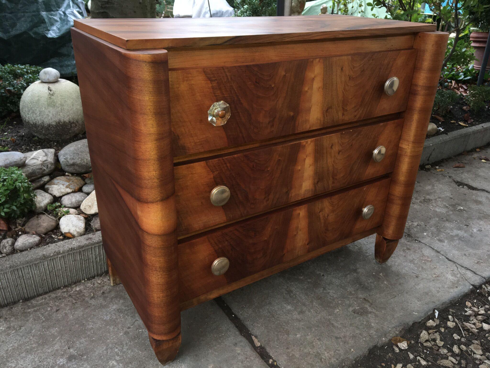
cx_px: 245
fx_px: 411
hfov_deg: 61.7
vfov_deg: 48.2
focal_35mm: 29
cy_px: 184
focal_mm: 4.15
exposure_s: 1/33
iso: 50
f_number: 2.2
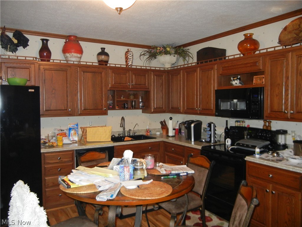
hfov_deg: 60.0
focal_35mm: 30
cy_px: 114
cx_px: 151
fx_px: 262
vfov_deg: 46.8
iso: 404
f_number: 3.5
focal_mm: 5.4
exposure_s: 1/30
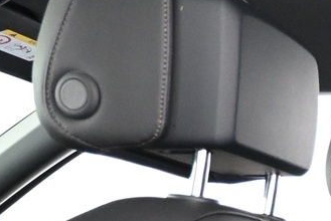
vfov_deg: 10.2
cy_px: 417
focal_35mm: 125
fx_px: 1155
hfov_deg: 13.4
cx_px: 709
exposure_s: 1/25
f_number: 3.5
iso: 3600
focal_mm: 17
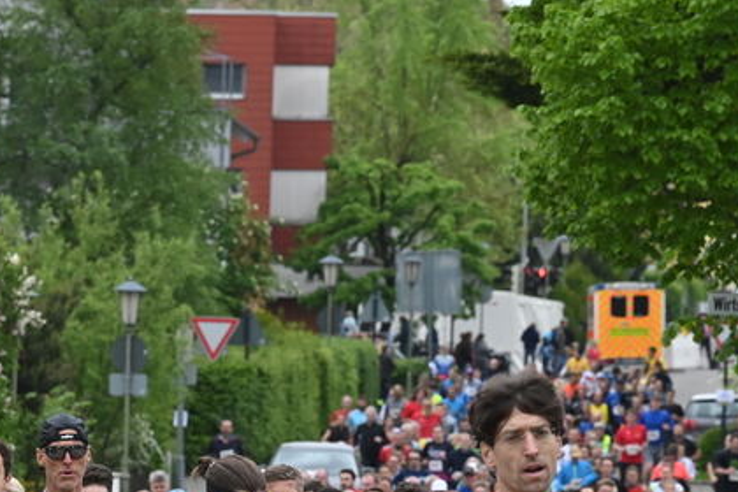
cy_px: 574
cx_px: 46
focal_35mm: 457
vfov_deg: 3.0
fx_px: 9368
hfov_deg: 4.5
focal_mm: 160
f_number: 9
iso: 800
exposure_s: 1/320
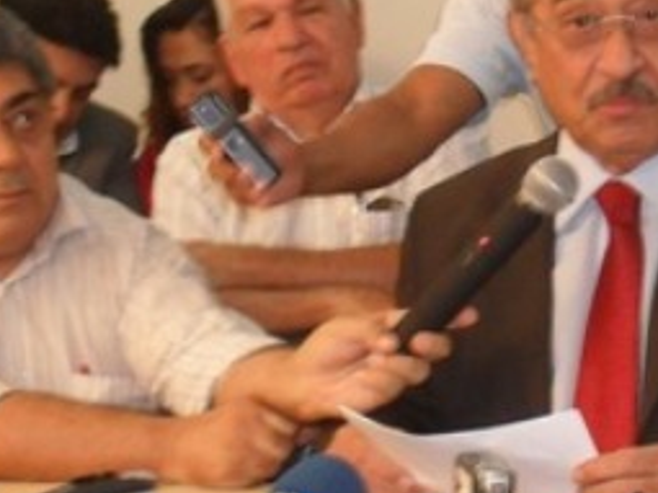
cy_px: 310
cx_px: 624
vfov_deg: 13.4
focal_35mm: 110
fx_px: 2090
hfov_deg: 17.6
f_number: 3.2
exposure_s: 1/45
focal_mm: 6.3
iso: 200
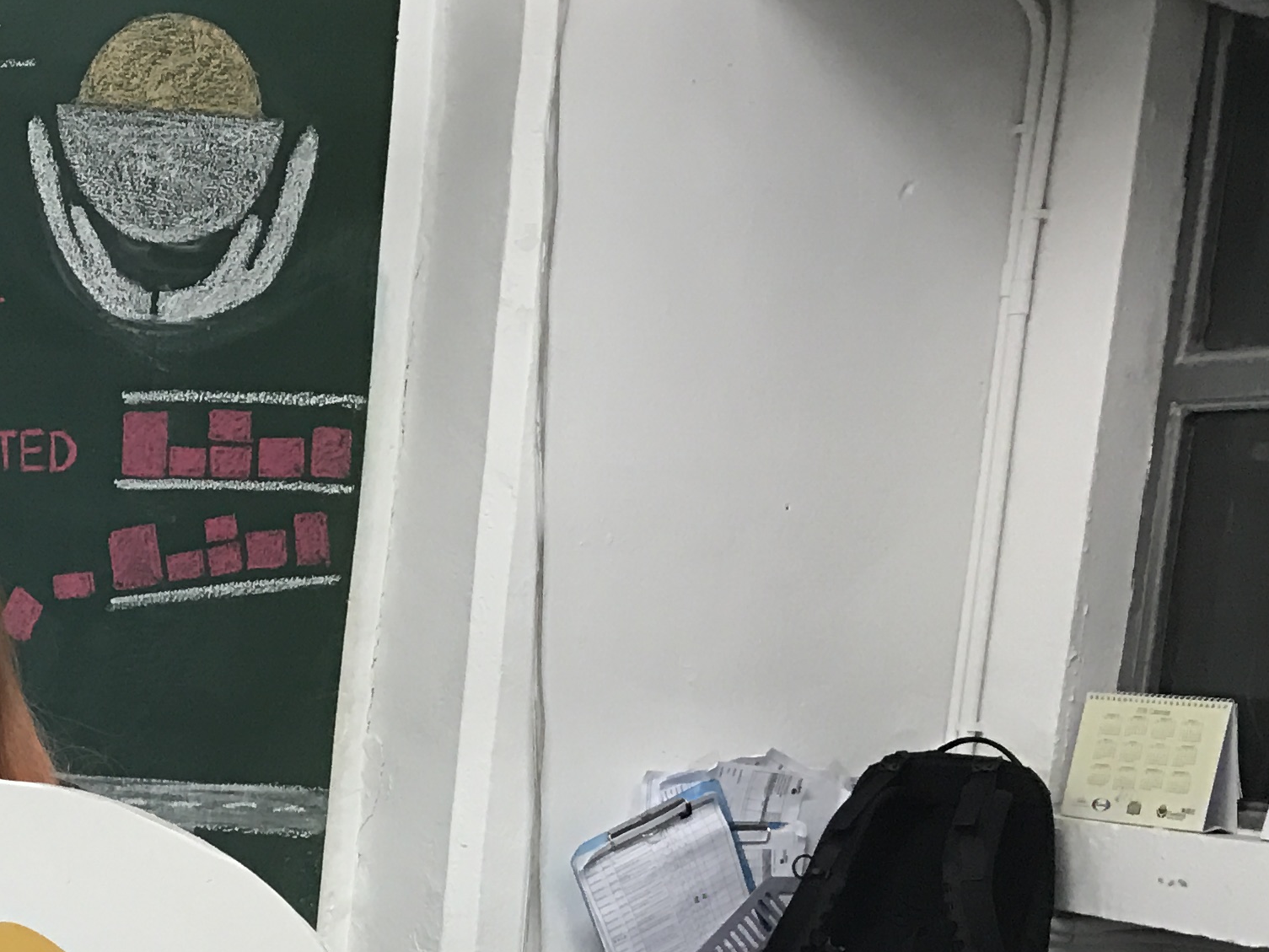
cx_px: -379
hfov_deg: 23.1
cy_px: 1069
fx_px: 2750
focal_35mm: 75
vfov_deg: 18.8
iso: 40
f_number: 1.8
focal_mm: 3.99
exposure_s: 1/17
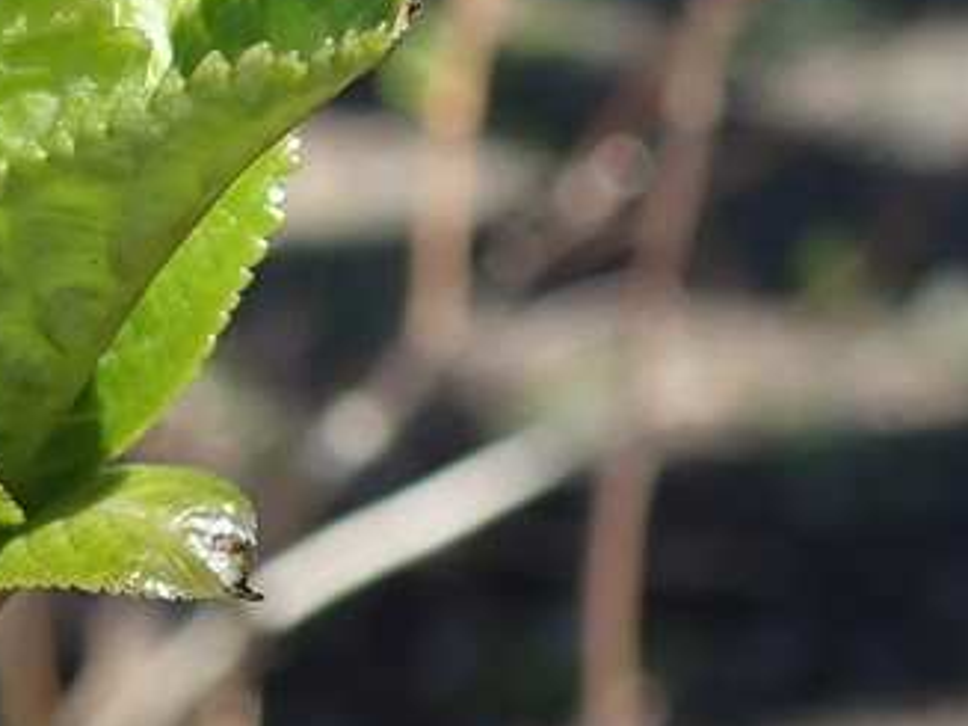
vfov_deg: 13.4
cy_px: 151
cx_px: -21
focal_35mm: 110
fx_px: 3075
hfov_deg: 17.4
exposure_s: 1/250
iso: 100
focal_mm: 5.5
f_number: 3.2
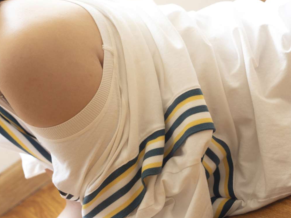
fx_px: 1067
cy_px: 27
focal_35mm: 127
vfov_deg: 11.6
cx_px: 124
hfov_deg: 15.5
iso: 500
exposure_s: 1/60
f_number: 4
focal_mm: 50
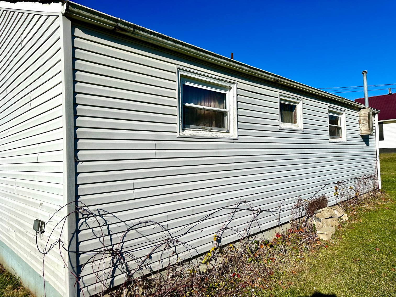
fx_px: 275
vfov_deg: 56.8
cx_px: 198
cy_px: 148
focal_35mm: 24
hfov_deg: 71.6
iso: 80
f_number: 1.78
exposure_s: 1/10753
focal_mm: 6.86
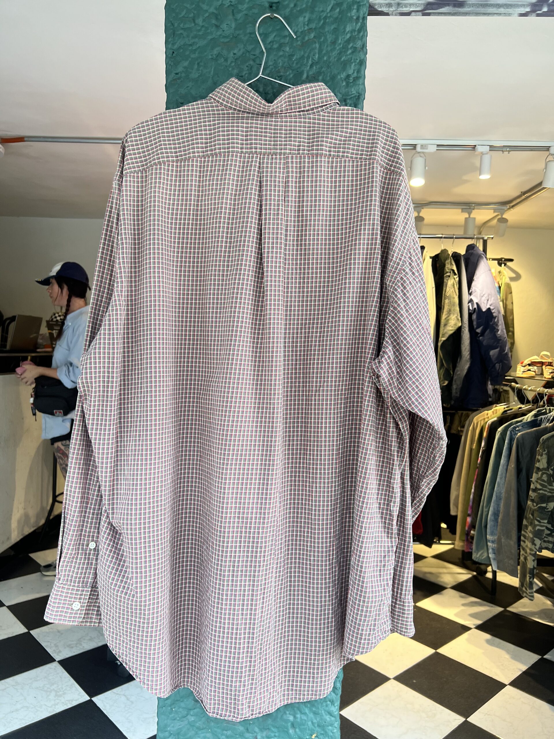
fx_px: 555
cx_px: 277
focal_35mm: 26
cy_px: 370
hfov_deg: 53.1
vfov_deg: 67.3
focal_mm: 5.7
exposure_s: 1/101
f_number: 1.5
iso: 125
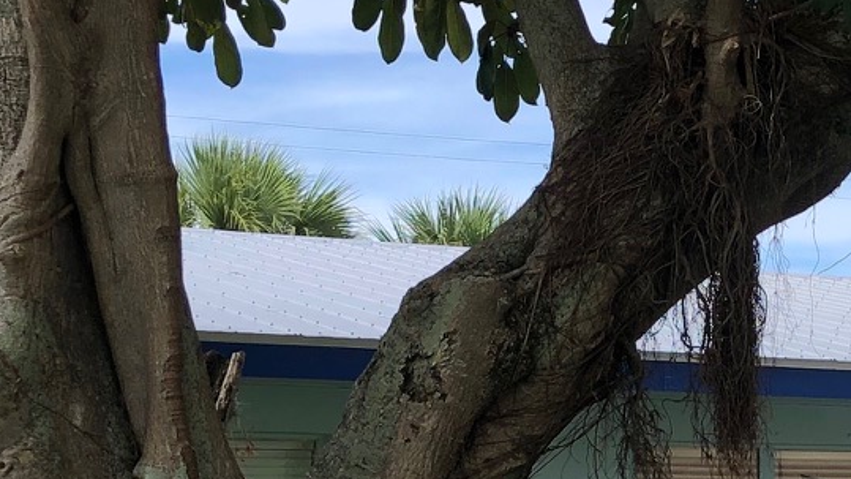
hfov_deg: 18.5
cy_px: 556
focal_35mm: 114
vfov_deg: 10.5
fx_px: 2572
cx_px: 777
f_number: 1.8
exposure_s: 1/649
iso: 20
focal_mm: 3.99
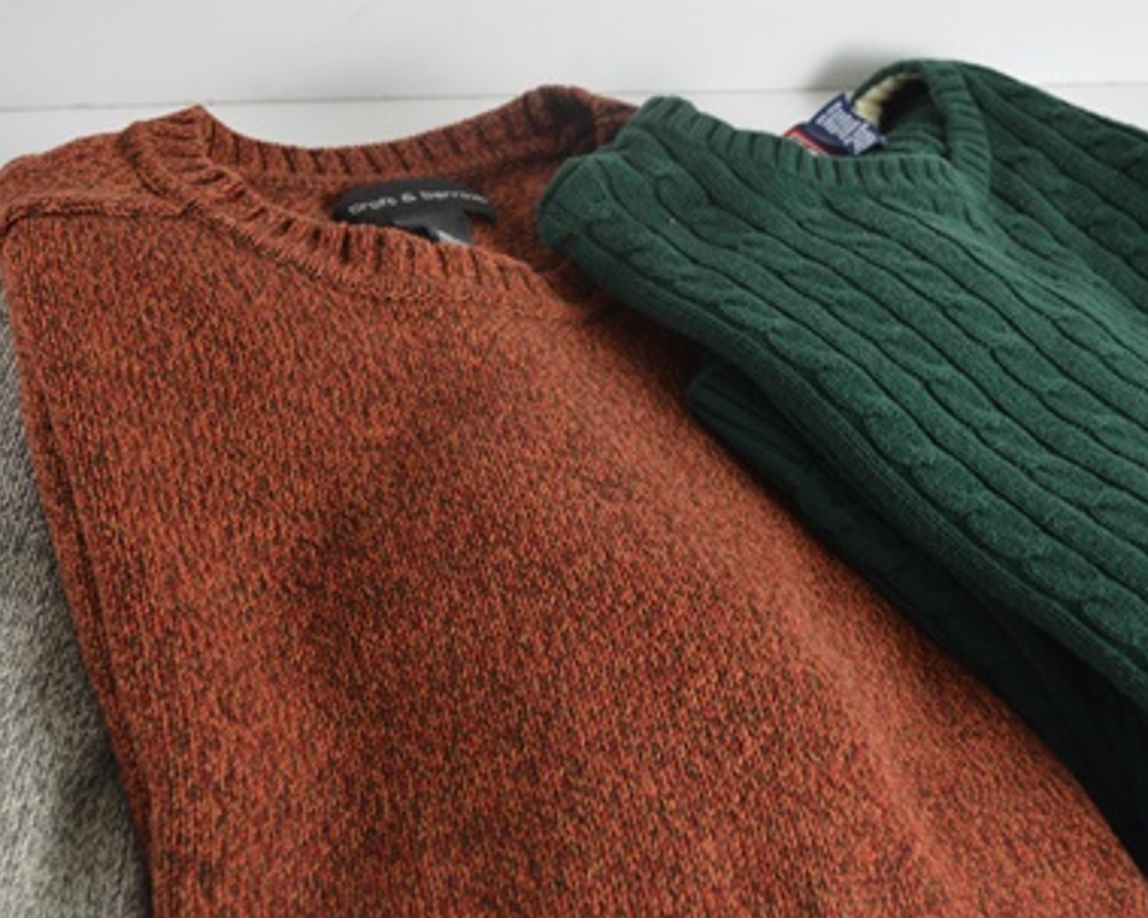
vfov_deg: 30.8
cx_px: 427
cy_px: 506
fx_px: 1664
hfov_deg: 37.8
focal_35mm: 49
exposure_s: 1/80
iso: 400
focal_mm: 22
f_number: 4.5
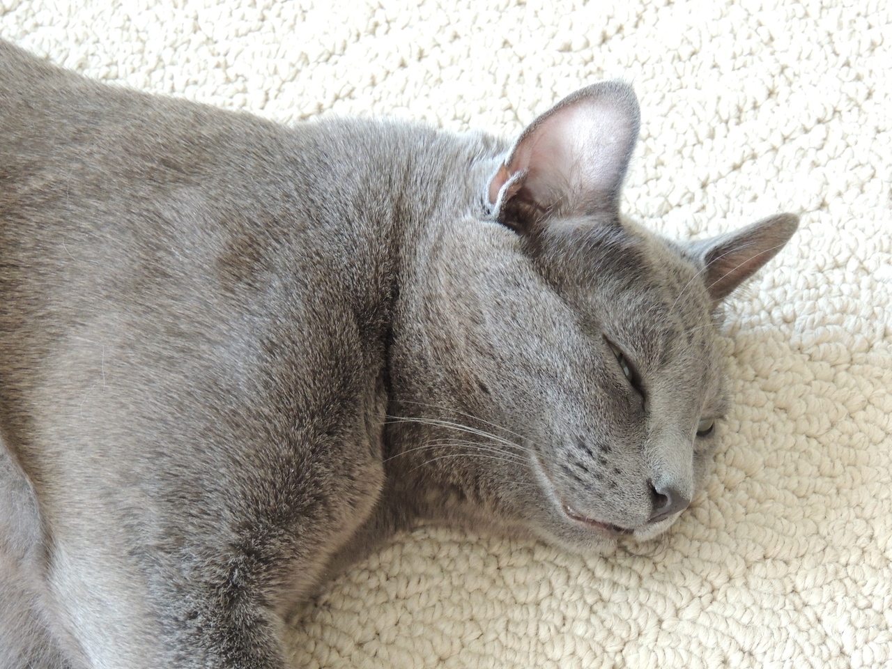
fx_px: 5154
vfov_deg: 7.4
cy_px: 334
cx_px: 446
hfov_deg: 9.9
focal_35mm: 200
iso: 640
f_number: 4.6
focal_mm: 35.6
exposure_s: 1/30
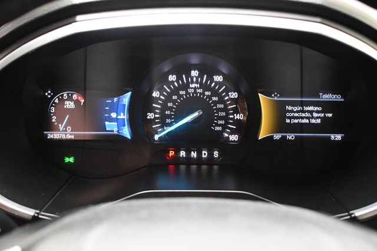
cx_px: 188
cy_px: 126
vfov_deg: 31.2
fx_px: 450
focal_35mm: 43
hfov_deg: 45.5
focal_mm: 29
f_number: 4.2
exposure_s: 1/125
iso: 2500
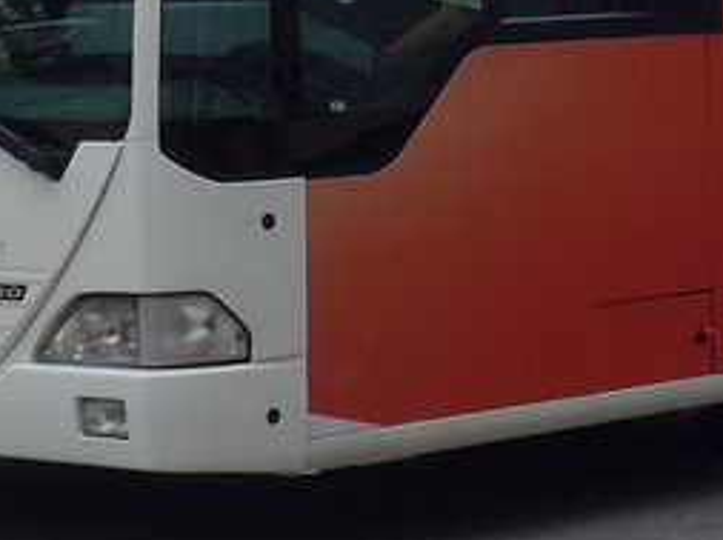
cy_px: -531
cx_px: 974
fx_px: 3566
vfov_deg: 8.2
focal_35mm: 171
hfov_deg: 11.2
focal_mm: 7.5
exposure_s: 1/1000
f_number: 2.8
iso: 80
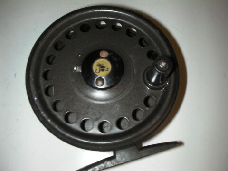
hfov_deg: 49.0
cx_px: 114
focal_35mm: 38
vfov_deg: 37.7
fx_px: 250
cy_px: 86
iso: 200
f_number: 5.6
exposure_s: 1/30
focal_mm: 6.3
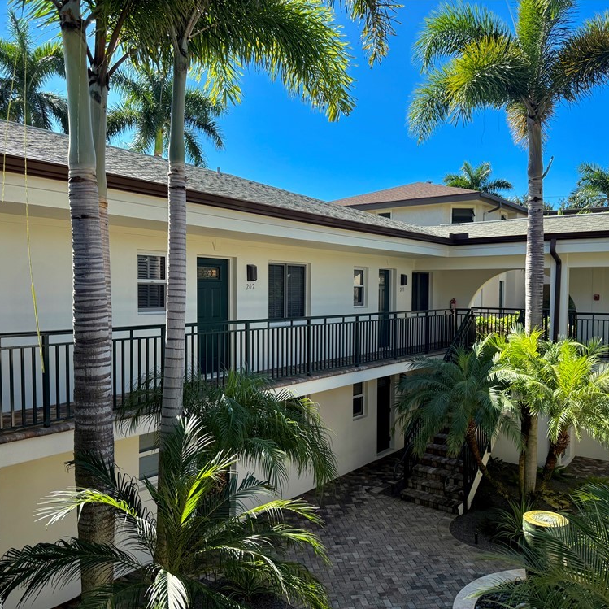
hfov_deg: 55.6
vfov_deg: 55.6
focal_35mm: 29
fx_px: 577
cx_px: 320
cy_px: 311
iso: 100
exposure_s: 1/1855
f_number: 1.78
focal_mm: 6.76
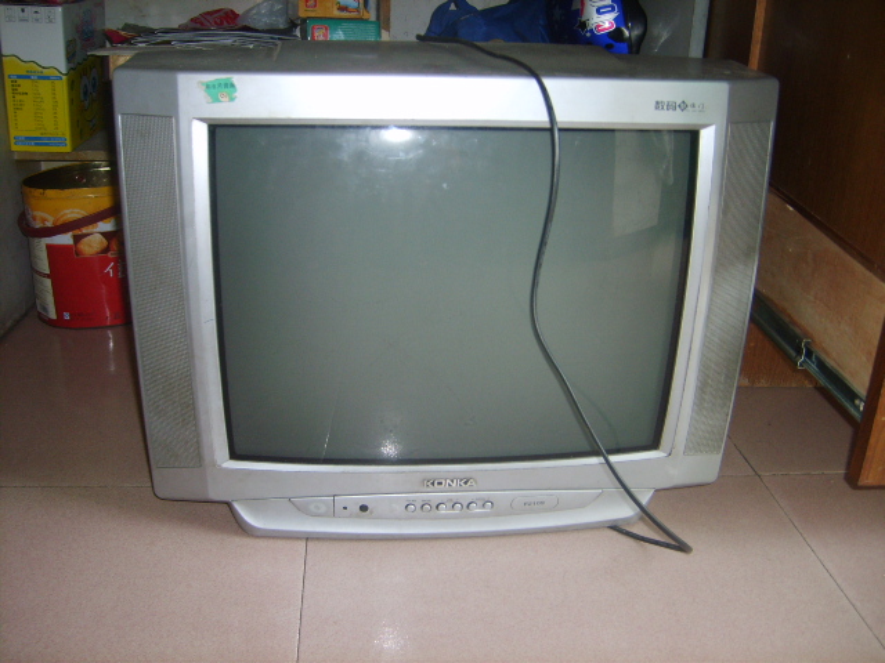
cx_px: 442
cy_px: 332
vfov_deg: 40.7
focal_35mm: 35
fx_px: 895
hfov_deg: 52.6
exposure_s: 1/30
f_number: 2.8
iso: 100
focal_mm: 5.8
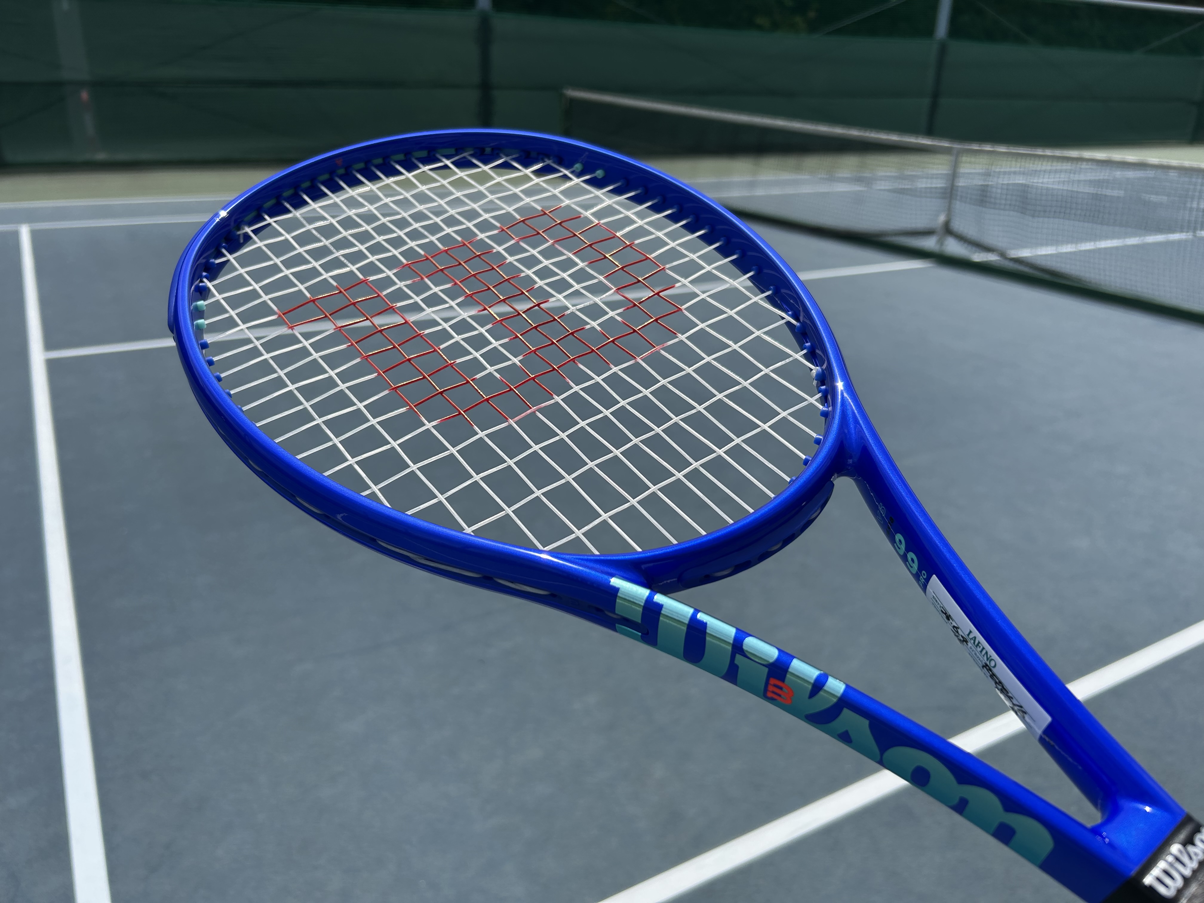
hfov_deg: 67.3
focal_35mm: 26
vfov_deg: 53.1
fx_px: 904
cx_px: 602
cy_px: 452
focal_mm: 5.7
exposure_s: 1/3968
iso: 50
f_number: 1.5
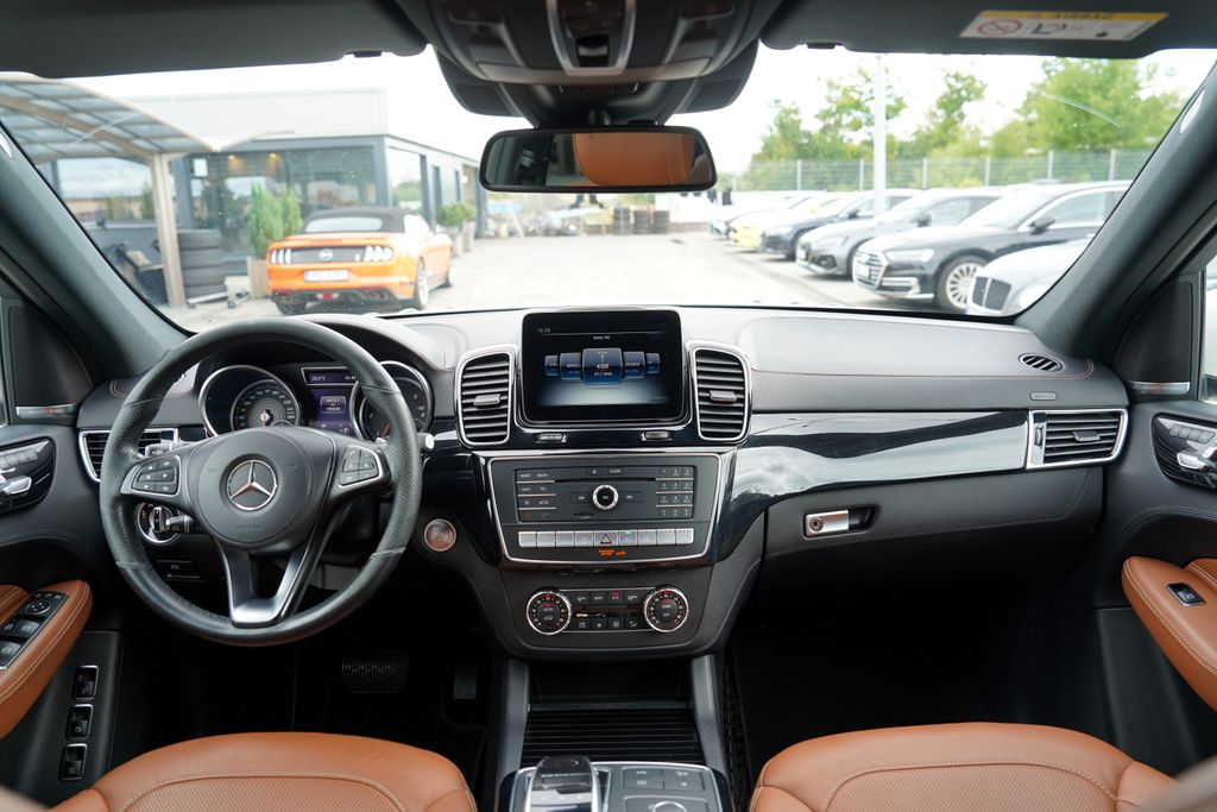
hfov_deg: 73.7
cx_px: 608
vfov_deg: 53.1
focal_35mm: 24
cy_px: 406
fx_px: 811
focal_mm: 24
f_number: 4
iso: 125
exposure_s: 1/60
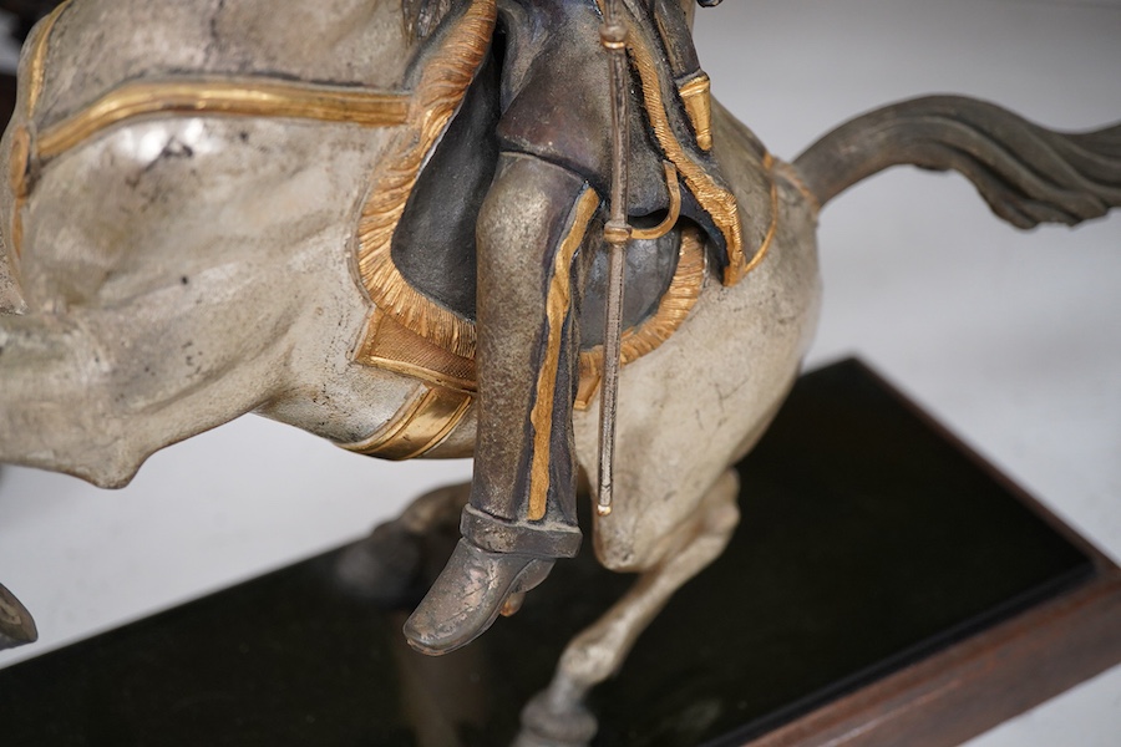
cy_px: 374
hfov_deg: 43.6
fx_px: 1401
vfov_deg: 29.9
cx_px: 560
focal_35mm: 45
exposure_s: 1/125
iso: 1250
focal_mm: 30
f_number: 6.3
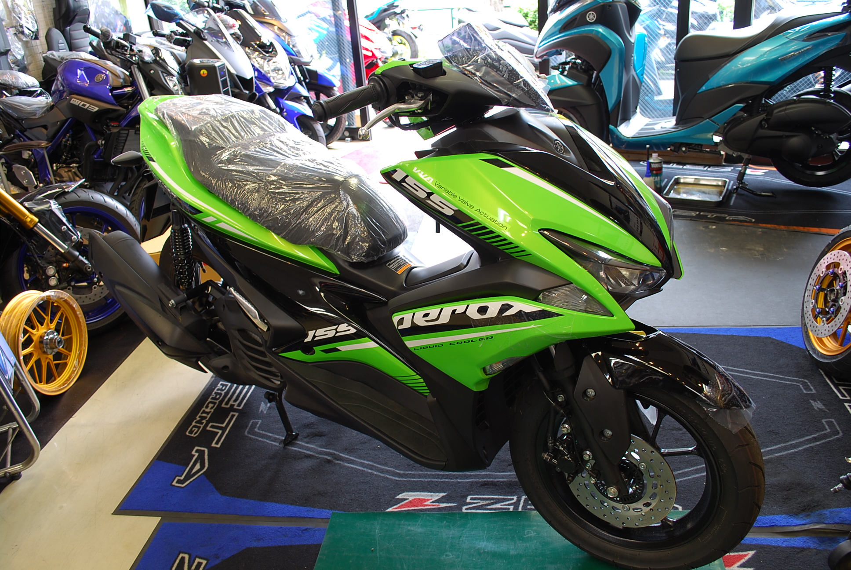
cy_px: 285
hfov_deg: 61.9
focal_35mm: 30
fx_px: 710
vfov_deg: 43.7
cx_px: 426
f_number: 5.6
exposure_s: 1/6
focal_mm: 20
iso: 100
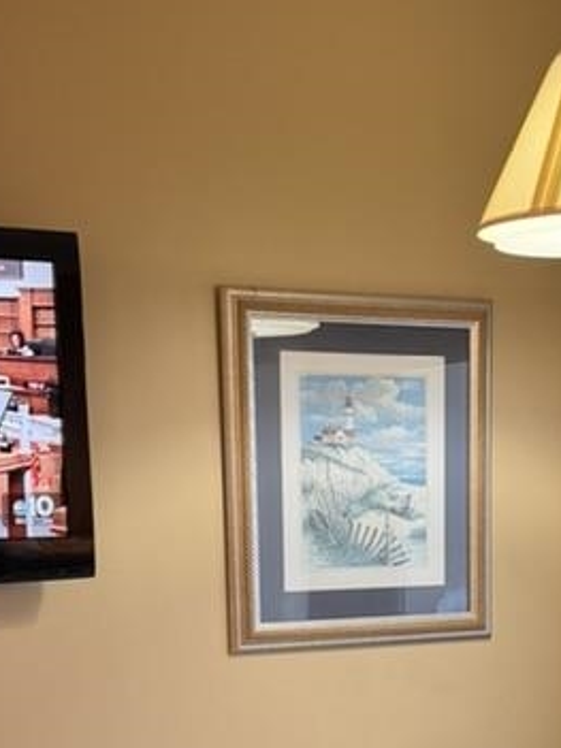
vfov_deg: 26.6
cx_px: 380
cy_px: 714
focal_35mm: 70
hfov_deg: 20.9
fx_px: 1514
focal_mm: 6.76
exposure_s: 1/60
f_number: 1.78
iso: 250
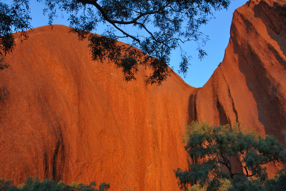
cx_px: 146
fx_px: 222
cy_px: 97
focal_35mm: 28
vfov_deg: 46.4
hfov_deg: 65.5
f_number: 6.3
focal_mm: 18
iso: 200
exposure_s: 1/40
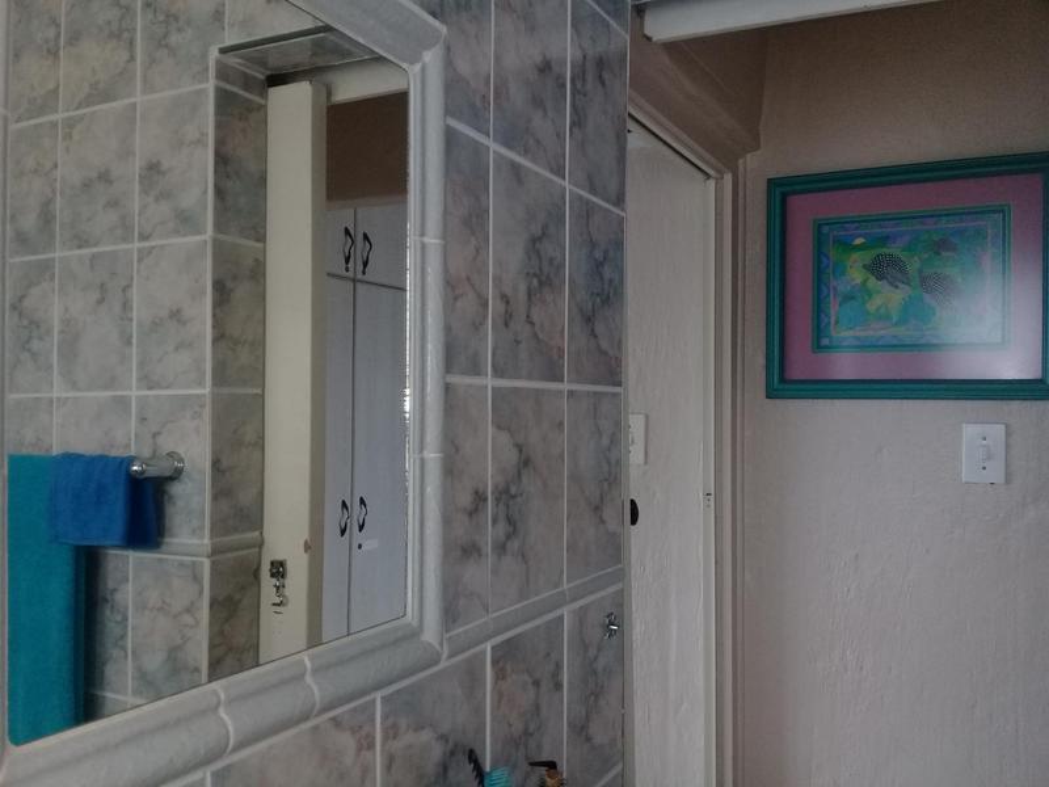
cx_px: 524
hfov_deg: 58.4
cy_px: 394
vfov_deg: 45.4
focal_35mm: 31
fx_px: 939
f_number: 2.2
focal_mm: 3.3
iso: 125
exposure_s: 1/100
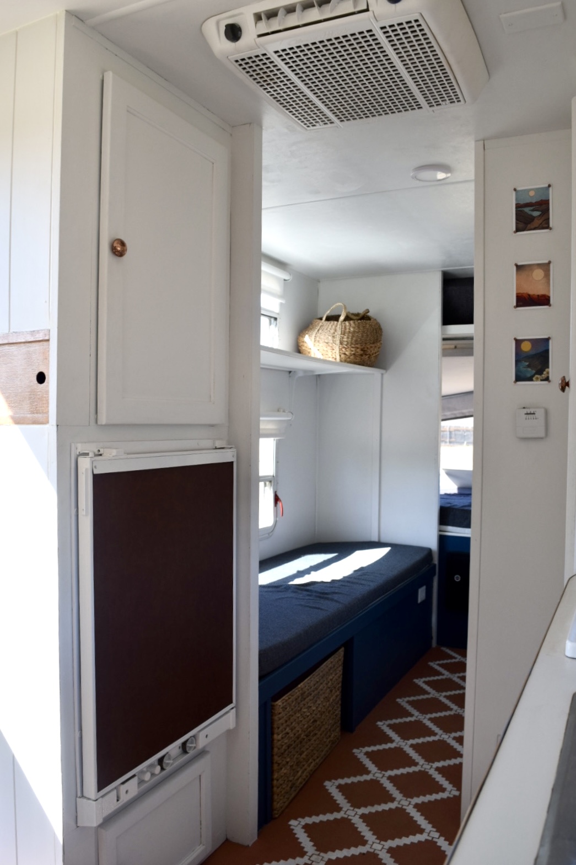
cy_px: 432
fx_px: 648
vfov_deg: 67.4
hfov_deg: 47.9
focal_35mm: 27
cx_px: 288
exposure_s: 1/200
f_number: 7.1
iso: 400
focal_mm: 18
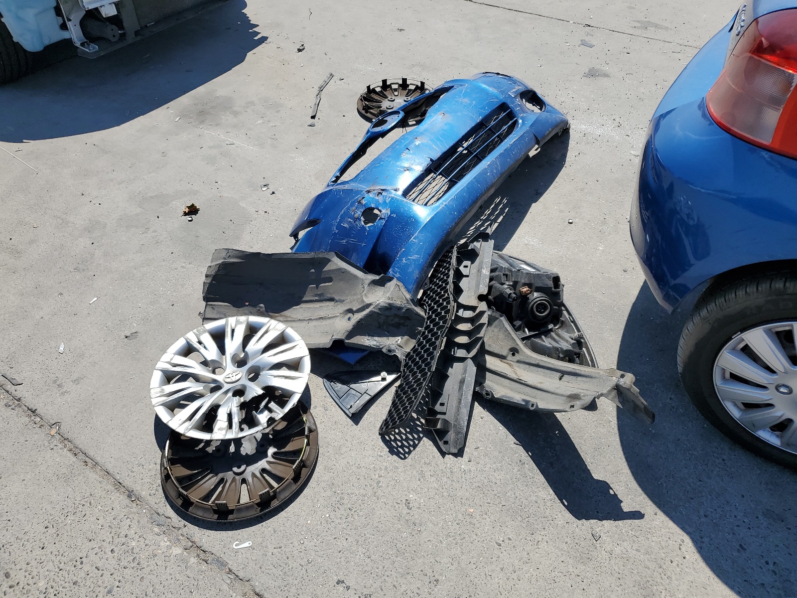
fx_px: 599
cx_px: 398
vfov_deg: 53.1
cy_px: 299
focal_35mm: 26
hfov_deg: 67.3
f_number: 1.5
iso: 50
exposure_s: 1/3333
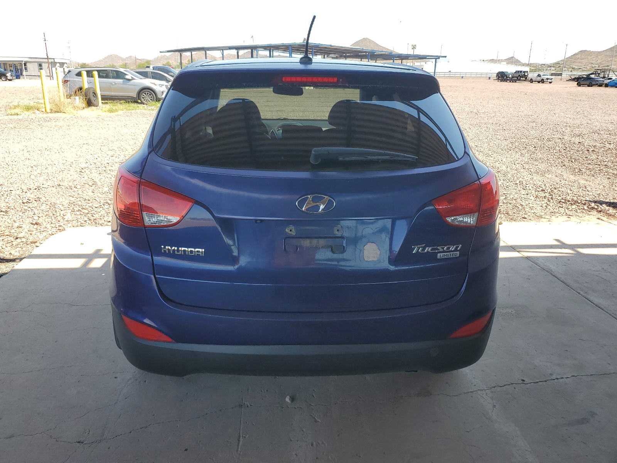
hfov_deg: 67.3
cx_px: 308
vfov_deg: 53.1
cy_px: 232
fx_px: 463
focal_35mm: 26
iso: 50
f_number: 1.5
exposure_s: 1/909
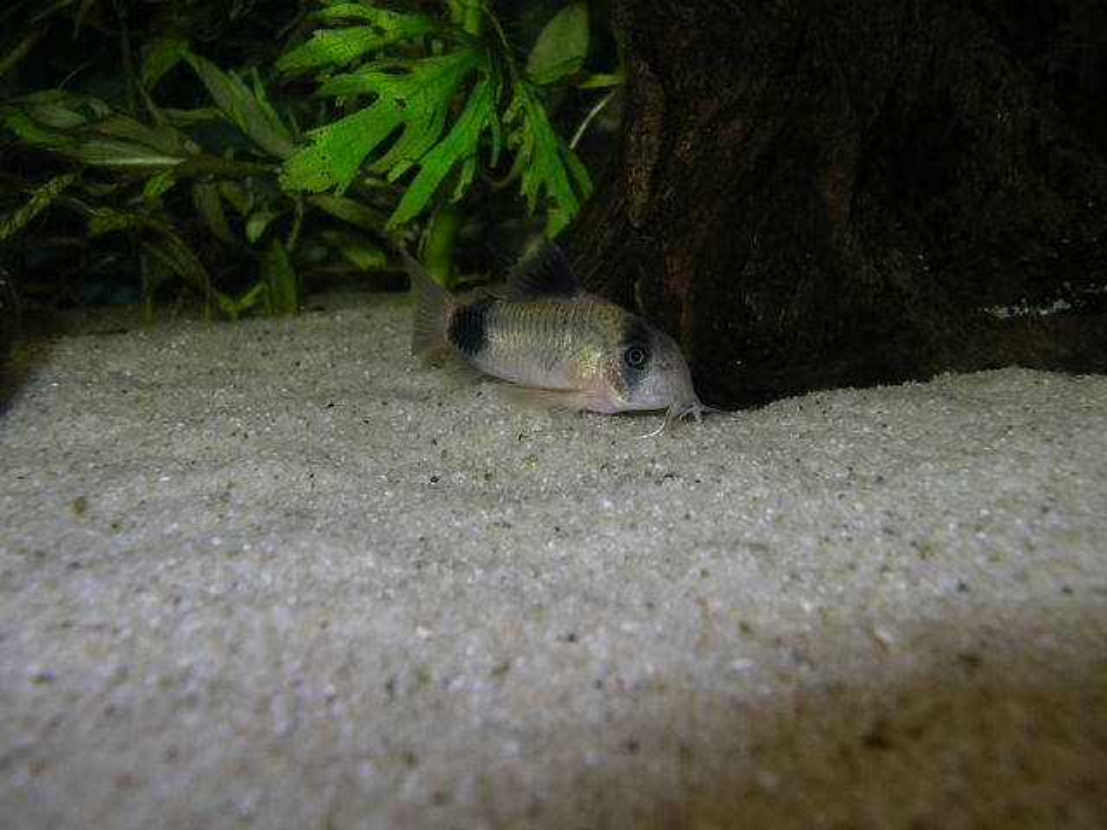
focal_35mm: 38
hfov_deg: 49.0
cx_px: 554
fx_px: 1215
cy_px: 415
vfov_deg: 37.7
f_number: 4.1
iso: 50
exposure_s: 1/60
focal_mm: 5.8
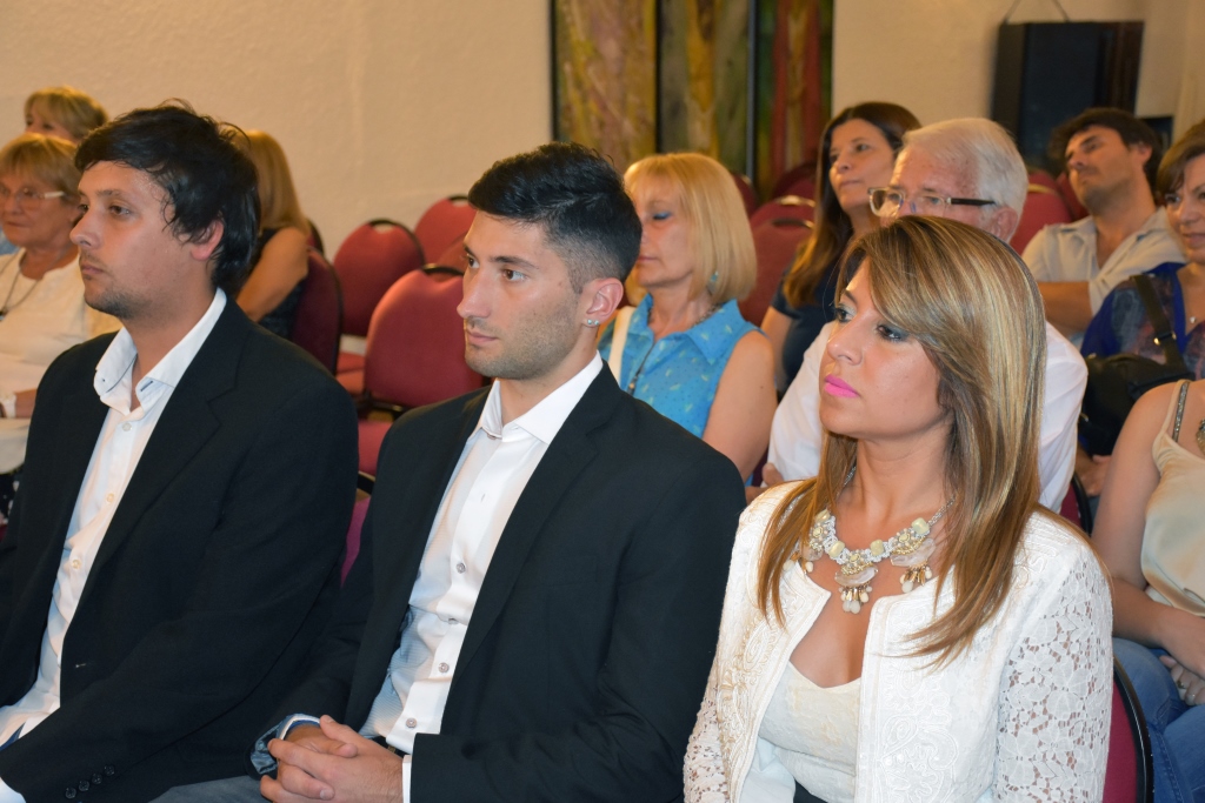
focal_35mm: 60
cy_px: 402
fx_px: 2008
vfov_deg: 22.6
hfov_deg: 33.4
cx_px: 602
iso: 3200
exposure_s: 1/60
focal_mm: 40
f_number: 4.5
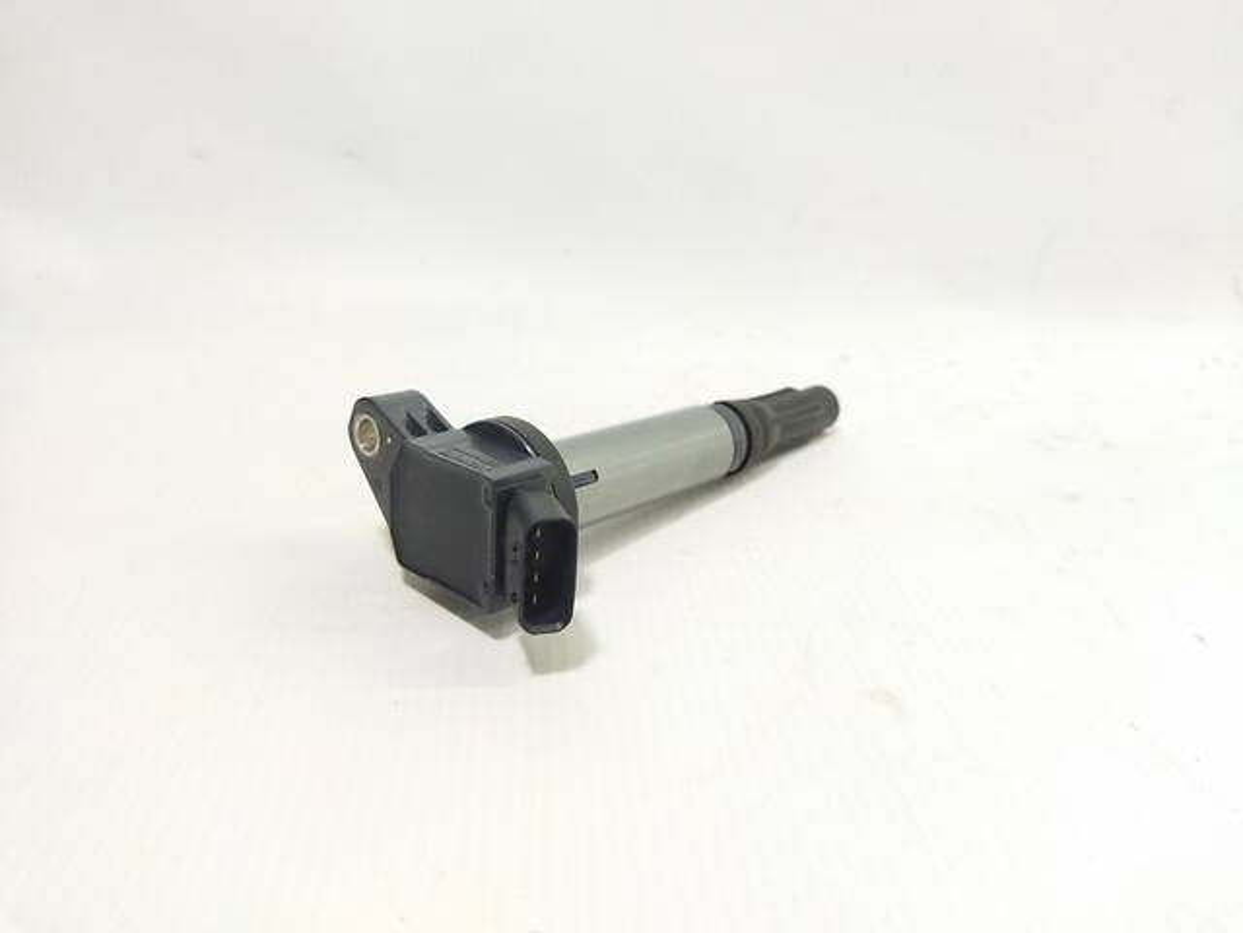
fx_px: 970
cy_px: 466
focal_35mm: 27
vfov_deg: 51.4
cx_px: 622
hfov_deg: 65.3
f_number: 1.79
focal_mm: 4.71
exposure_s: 1/100
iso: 157
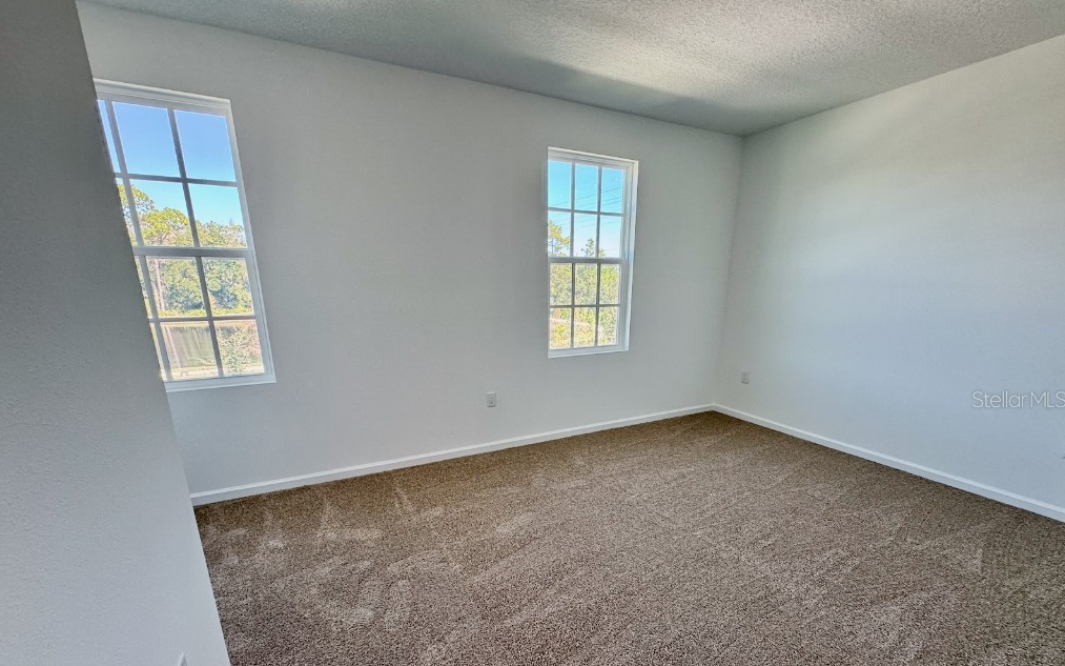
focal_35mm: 15
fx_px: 435
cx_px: 533
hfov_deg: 101.5
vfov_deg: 74.0
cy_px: 399
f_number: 2.2
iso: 160
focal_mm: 2.22
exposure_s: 1/120
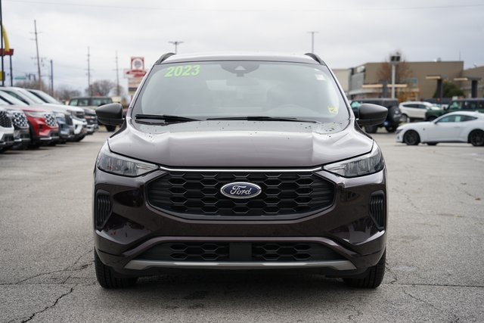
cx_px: 242
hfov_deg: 31.4
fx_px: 861
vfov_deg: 21.3
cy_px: 162
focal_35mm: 64
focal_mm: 64
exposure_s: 1/80
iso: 125
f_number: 4
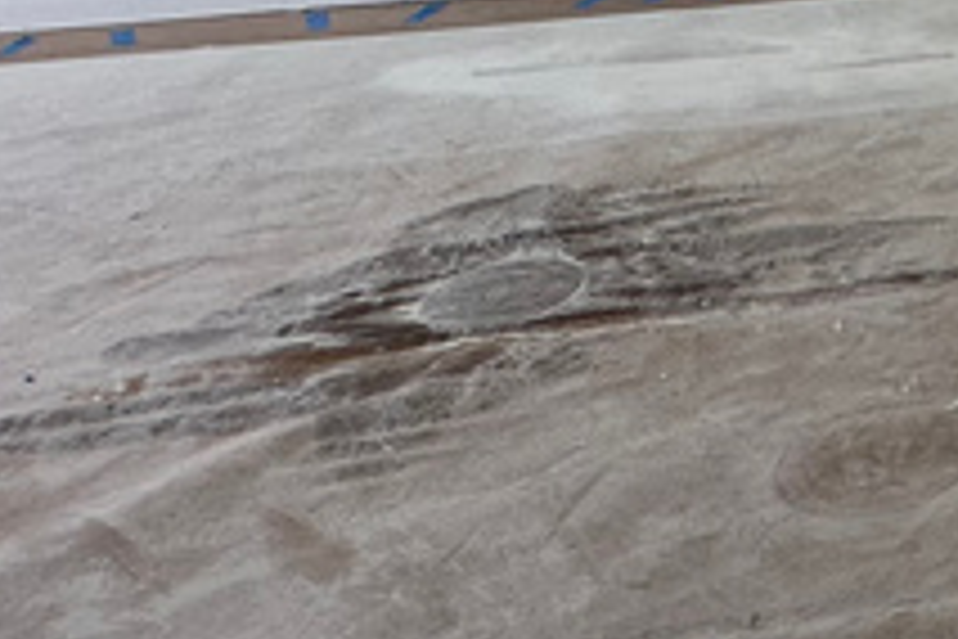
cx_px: 1507
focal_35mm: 70
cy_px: -477
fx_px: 1863
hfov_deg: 22.6
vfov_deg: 16.6
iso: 40
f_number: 2.2
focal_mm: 2.22
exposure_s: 1/170
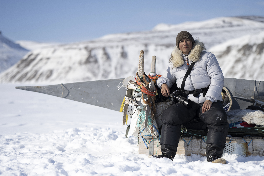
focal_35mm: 85
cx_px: 132
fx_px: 623
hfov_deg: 23.9
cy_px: 88
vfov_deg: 16.1
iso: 100
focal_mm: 85
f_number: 2.2
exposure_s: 1/8000
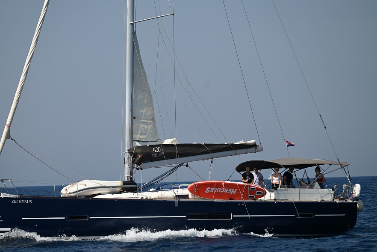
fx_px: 2137
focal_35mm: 204
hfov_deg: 10.1
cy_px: 130
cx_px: 166
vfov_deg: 6.7
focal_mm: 180
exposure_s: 1/1250
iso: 100
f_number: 5
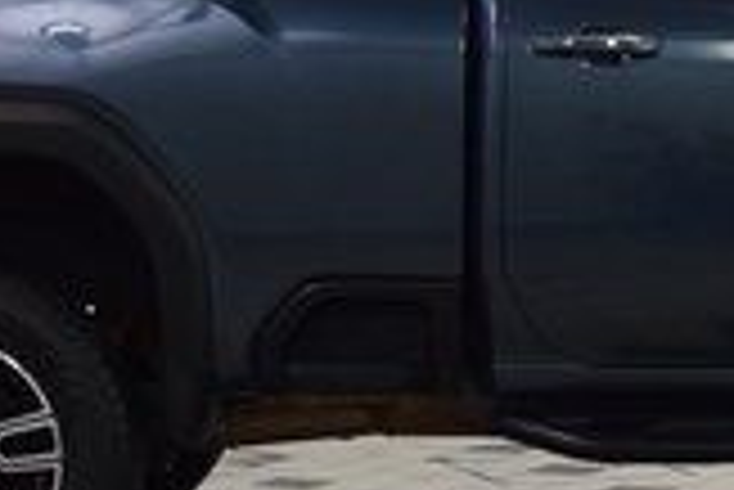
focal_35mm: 159
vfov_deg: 8.6
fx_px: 3244
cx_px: 779
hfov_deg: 12.7
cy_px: 155
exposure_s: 1/60
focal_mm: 27
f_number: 7.1
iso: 1600
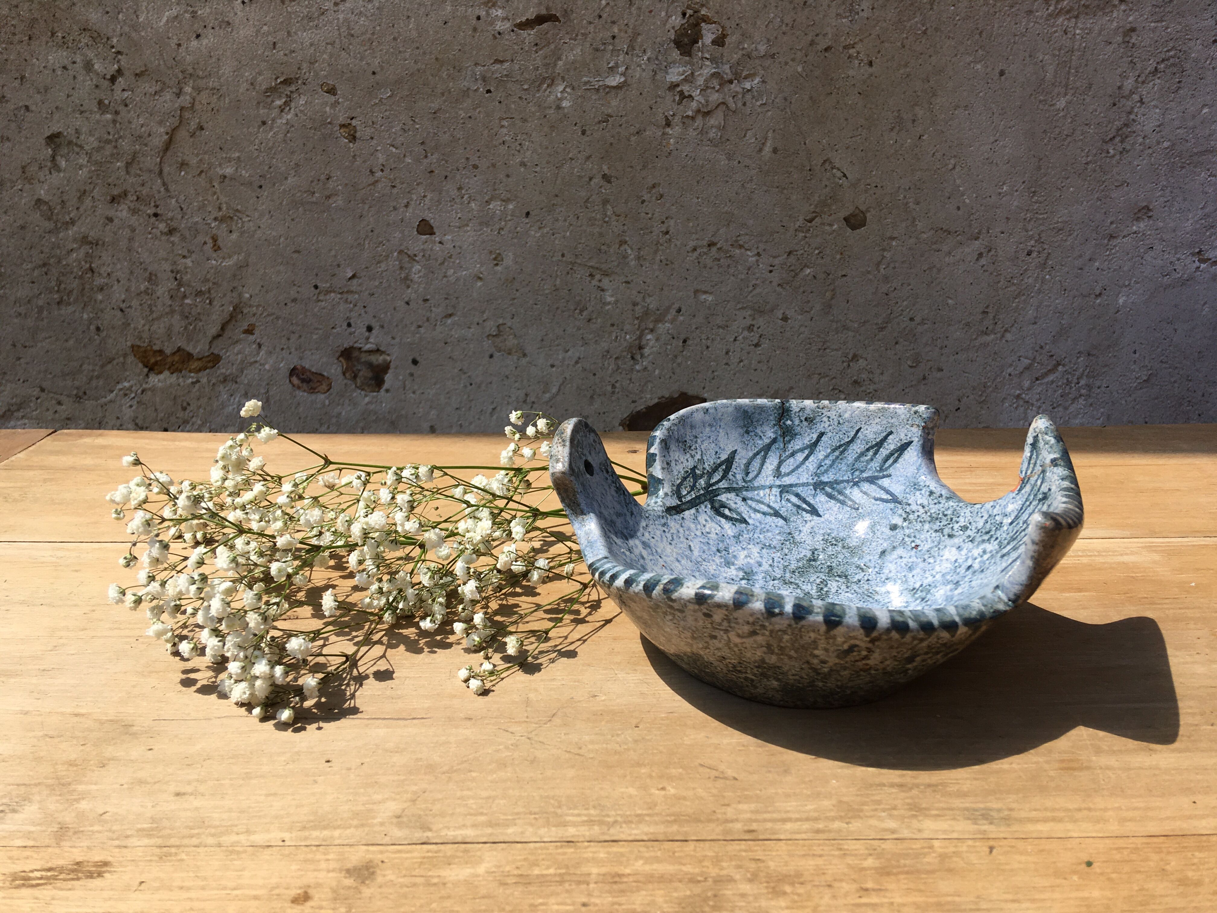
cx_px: 608
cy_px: 456
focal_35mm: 29
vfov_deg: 48.2
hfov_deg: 61.7
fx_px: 1020
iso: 25
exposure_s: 1/1148
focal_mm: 4.15
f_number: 2.2
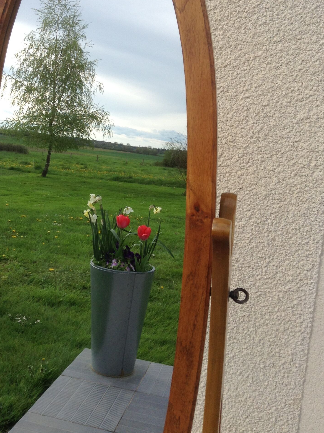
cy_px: 143
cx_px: 124
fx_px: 563
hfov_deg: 32.0
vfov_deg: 41.6
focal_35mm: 45
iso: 25
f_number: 2.4
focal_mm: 3.3
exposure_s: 1/546
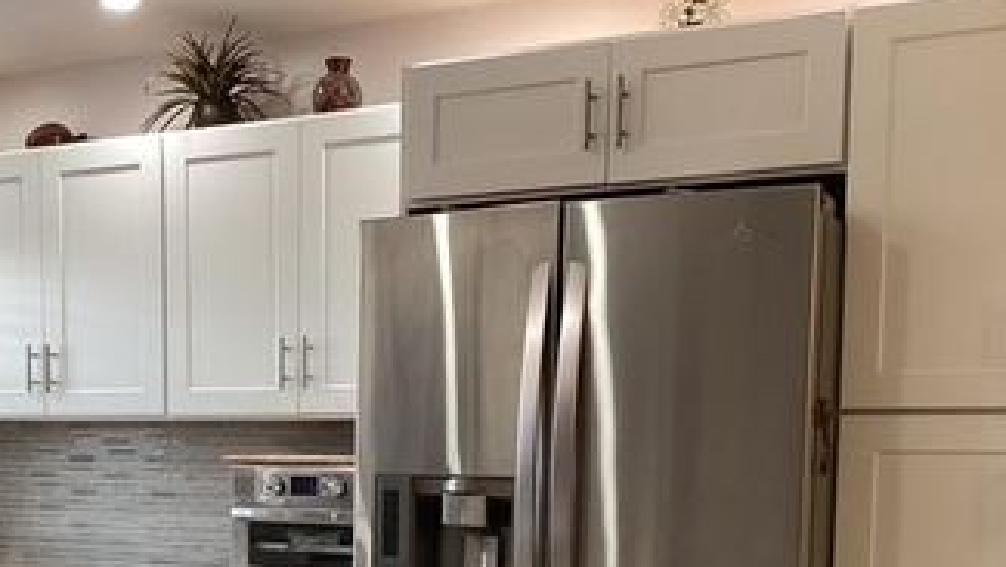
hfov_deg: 39.3
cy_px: 562
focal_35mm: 52
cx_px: 319
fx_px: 1387
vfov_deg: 22.2
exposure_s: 1/50
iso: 64
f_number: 2.4
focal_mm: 3.3
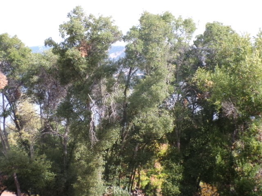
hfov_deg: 29.8
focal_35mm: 65
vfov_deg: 22.6
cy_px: 98
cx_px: 131
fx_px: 492
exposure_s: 1/140
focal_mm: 11.6
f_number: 3.8
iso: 100
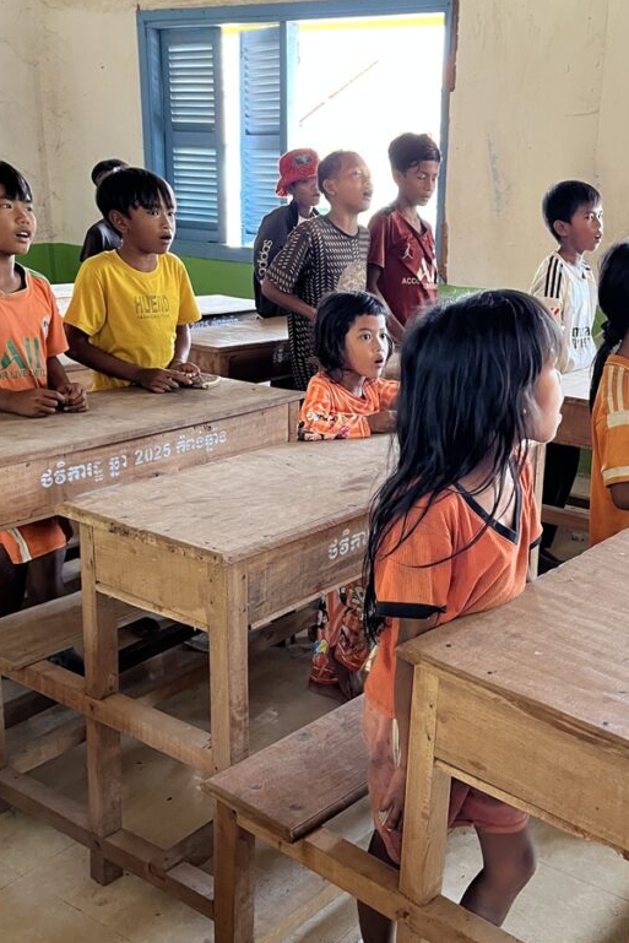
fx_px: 943
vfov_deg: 53.1
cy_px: 484
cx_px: 456
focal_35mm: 36
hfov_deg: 36.2
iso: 160
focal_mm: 5.1
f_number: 1.6
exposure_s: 1/60
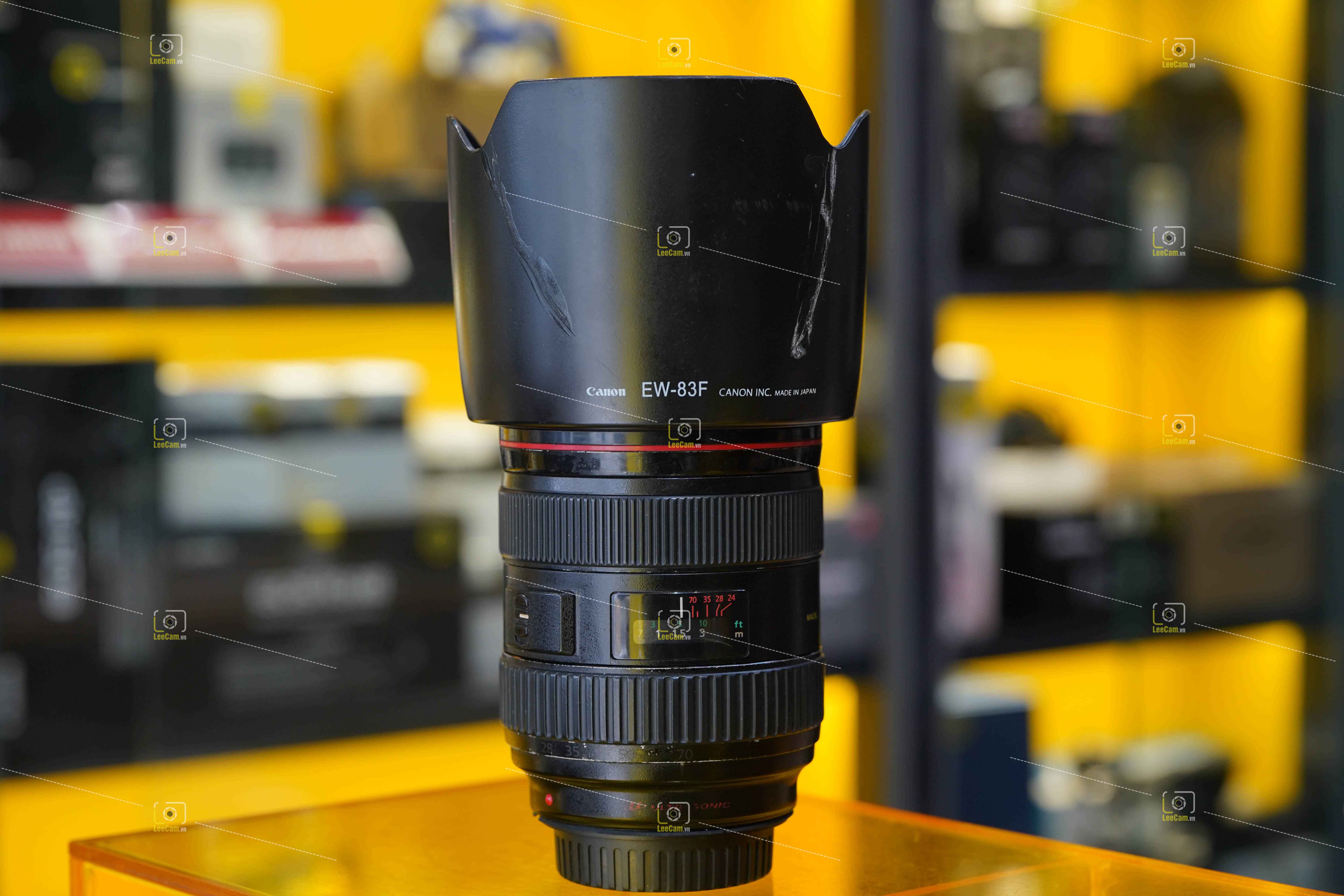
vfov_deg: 19.5
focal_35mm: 70
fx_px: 2613
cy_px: 448
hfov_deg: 28.8
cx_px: 672
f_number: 5.6
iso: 1000
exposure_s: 1/125
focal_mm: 70
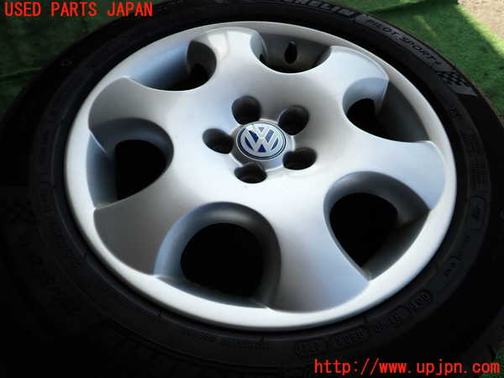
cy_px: 189
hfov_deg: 69.4
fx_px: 364
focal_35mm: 25
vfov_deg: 54.9
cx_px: 252
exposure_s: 1/500
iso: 100
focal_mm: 4.5
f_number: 2.8
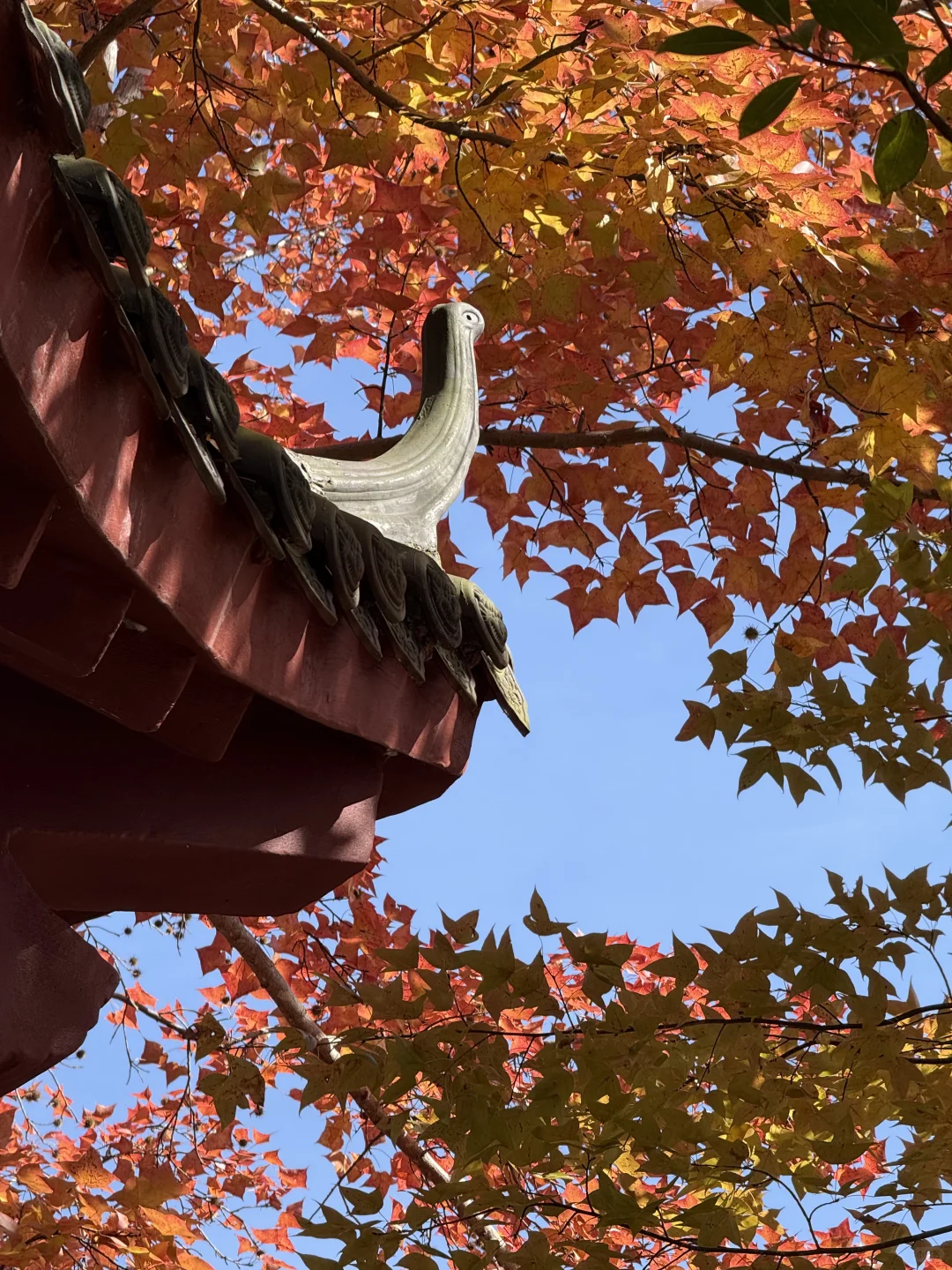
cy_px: 635
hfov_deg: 12.3
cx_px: 476
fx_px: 4400
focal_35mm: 120
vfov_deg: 16.4
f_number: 2.8
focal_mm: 15.66
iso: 50
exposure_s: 1/453
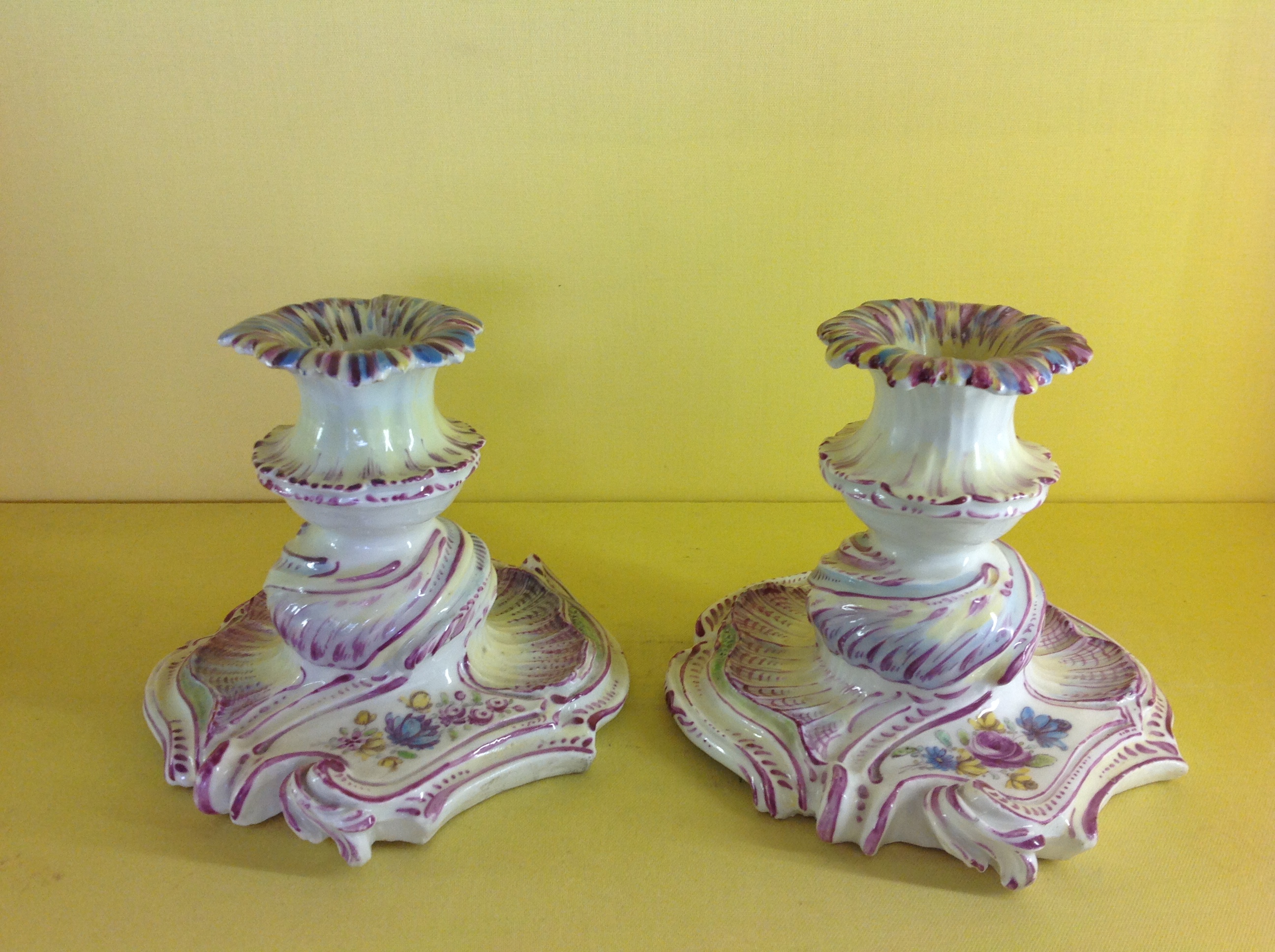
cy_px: 476
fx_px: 1287
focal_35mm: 35
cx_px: 638
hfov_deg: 52.7
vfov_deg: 40.6
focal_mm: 4.28
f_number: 2.4
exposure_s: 1/60
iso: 64
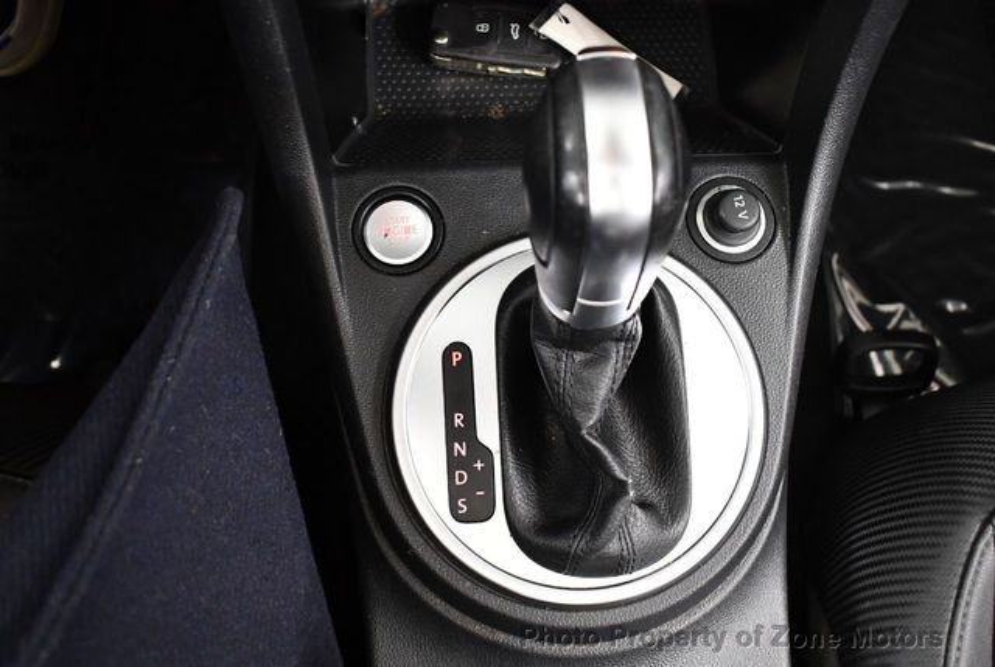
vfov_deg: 33.5
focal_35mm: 40
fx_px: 1107
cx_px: 498
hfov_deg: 48.4
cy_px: 334
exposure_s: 1/80
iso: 3200
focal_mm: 20
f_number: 3.5
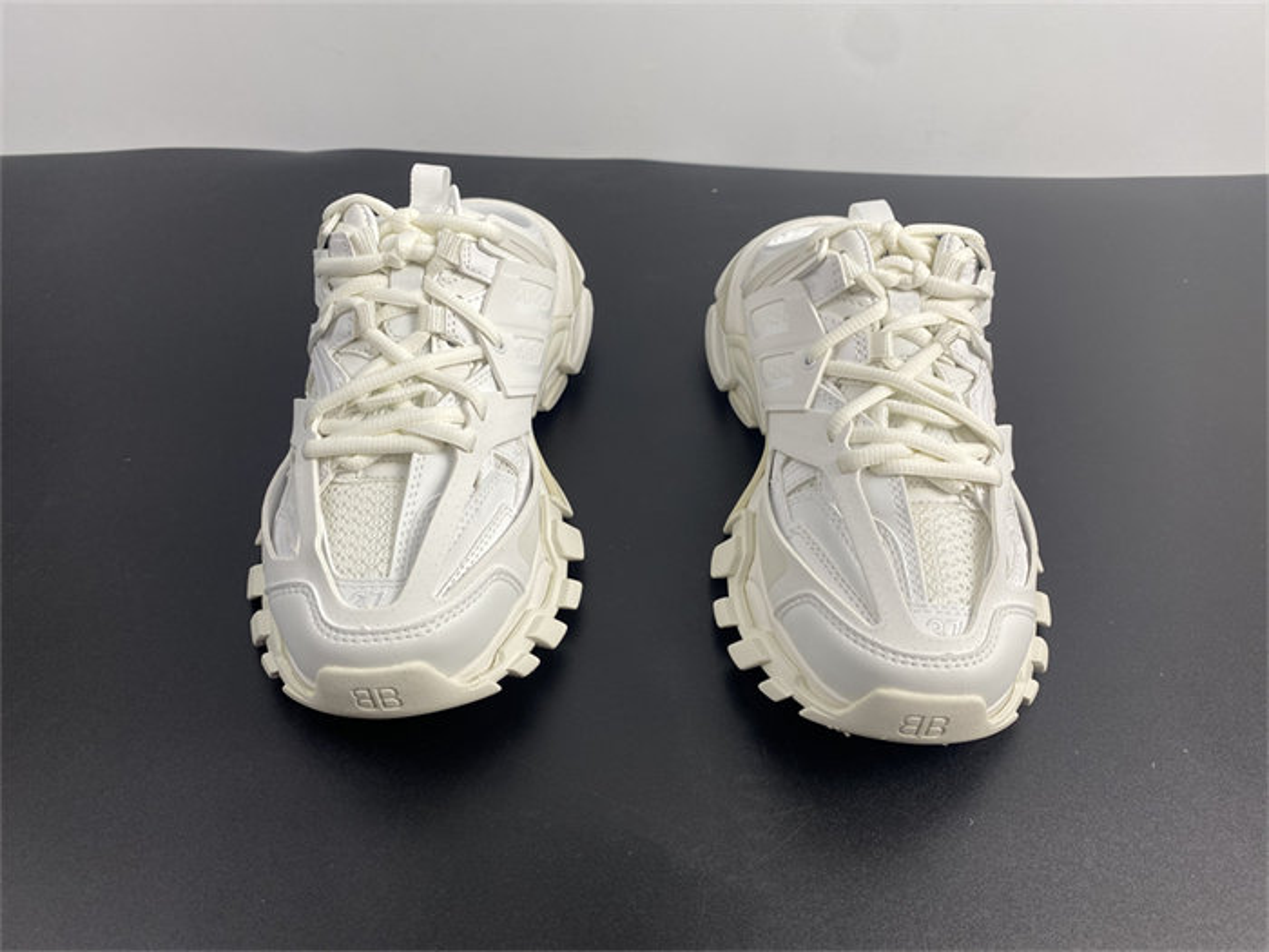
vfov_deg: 53.1
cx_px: 634
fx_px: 953
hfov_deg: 67.3
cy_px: 476
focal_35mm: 26
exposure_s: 1/100
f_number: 1.8
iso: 64
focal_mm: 4.25
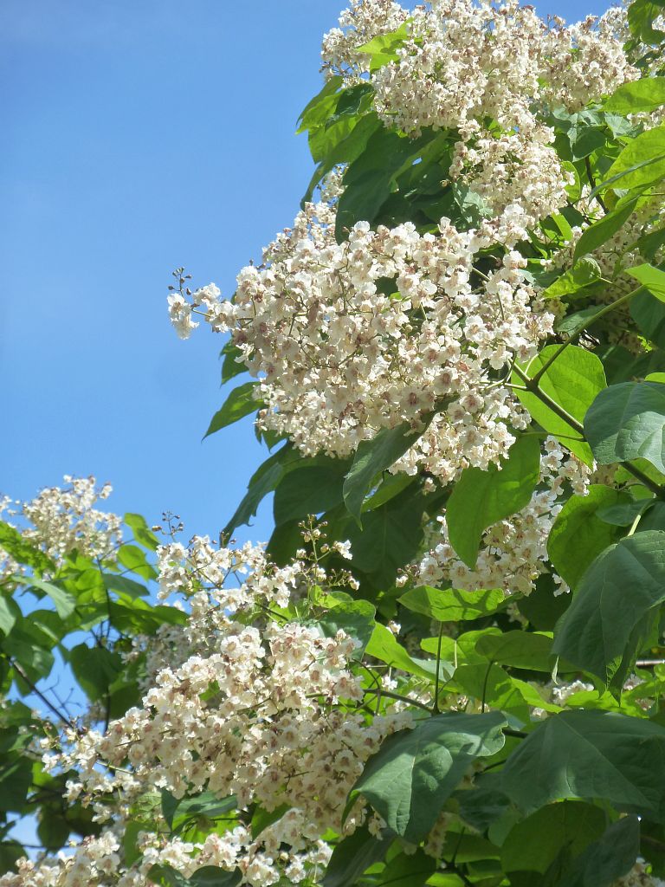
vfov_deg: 13.4
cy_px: 444
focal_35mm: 147
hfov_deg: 10.1
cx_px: 332
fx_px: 3765
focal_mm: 24.1
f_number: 4.5
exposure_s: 1/320
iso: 125
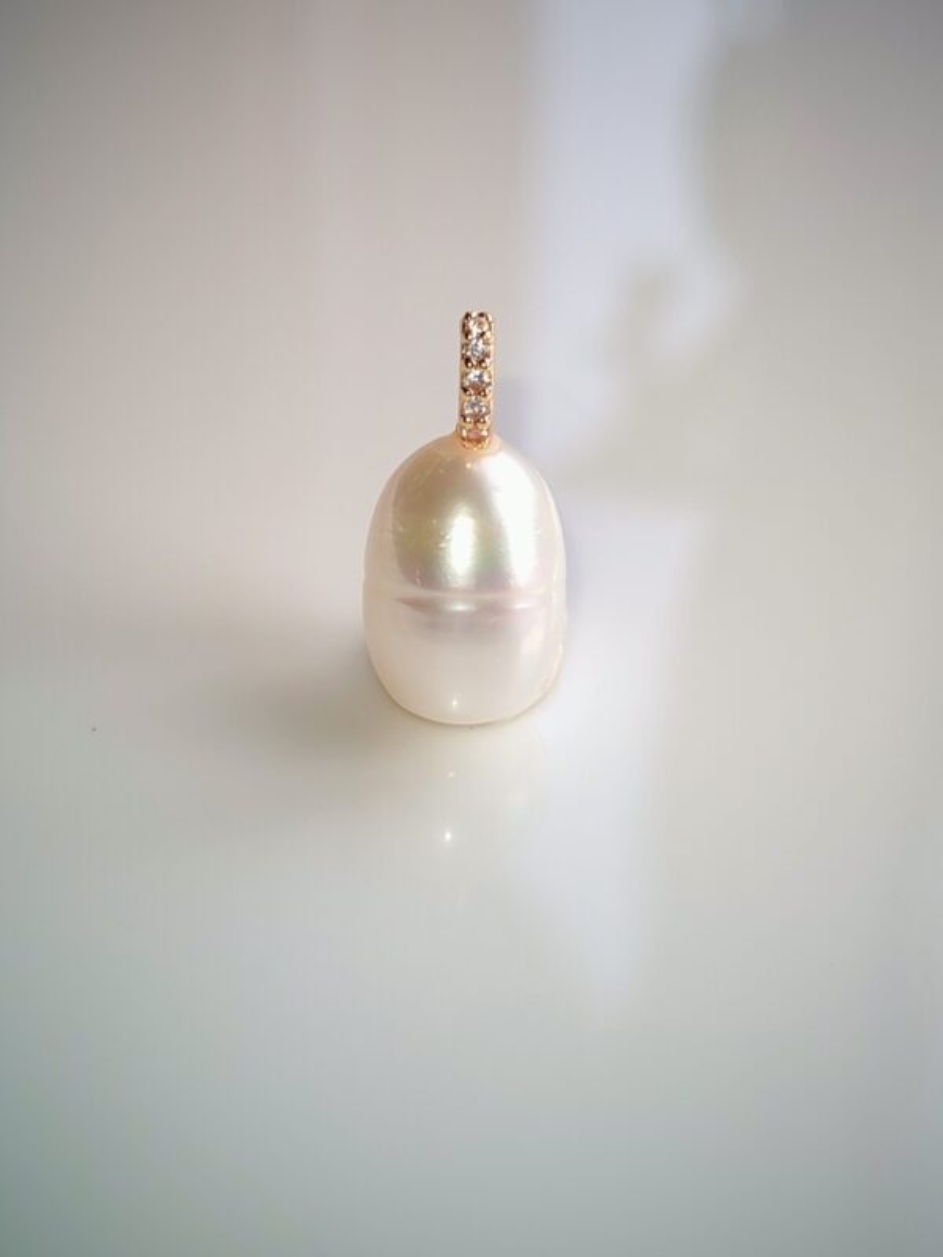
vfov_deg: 28.6
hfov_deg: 21.6
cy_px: 628
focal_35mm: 68
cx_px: 472
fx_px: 2470
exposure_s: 1/100
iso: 50
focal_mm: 5.52
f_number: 1.95
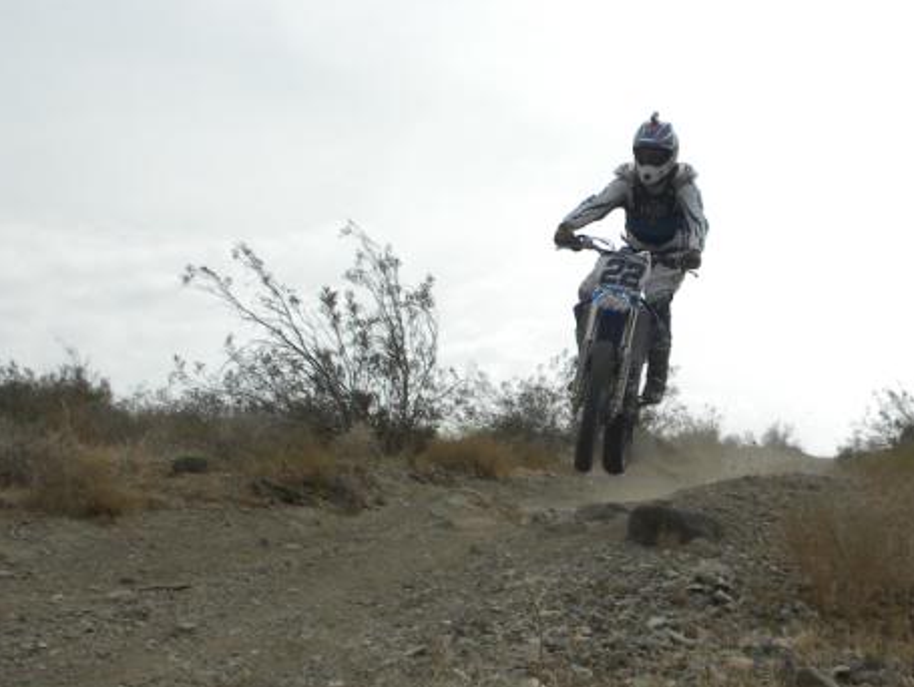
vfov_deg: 22.4
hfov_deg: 29.7
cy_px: 532
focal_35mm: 65
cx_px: 560
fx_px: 1718
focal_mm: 6.6
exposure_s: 1/216
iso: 64
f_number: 10
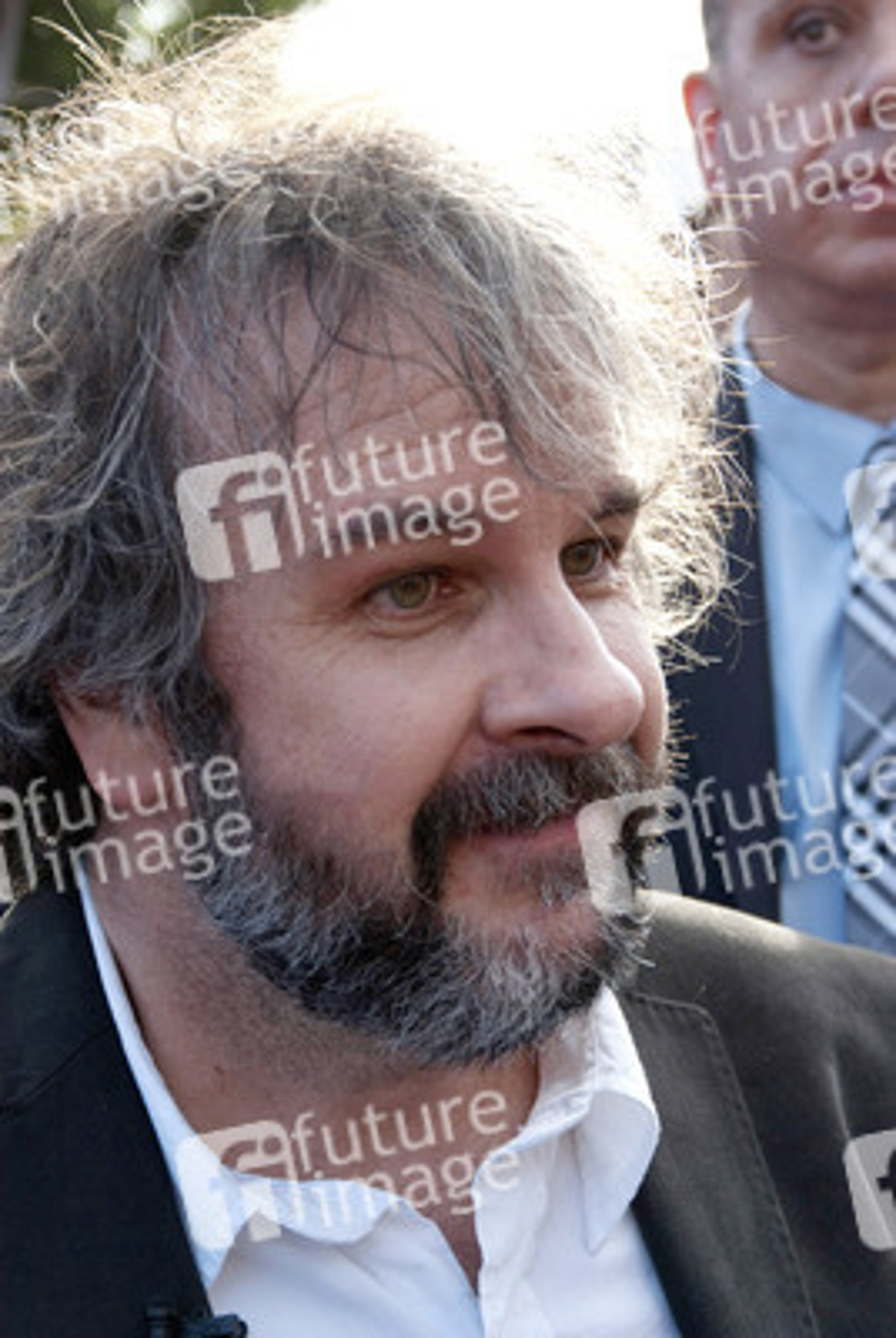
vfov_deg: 24.6
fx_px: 3069
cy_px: 669
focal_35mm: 82
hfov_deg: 16.6
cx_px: 448
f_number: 8
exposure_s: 1/180
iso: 400
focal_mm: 55
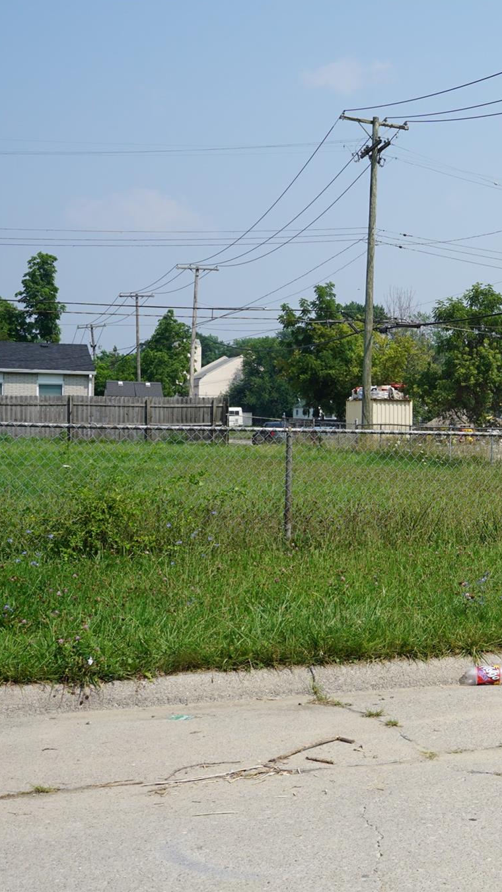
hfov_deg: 20.2
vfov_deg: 38.0
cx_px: 641
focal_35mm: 55
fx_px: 1297
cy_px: 445
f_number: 11
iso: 100
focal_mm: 23
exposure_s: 1/160
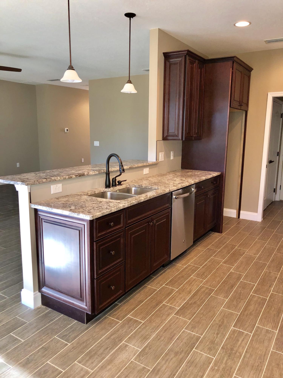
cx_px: 142
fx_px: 305
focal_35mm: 28
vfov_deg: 63.4
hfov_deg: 49.7
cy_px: 189
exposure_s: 1/60
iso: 100
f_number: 1.8
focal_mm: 3.99
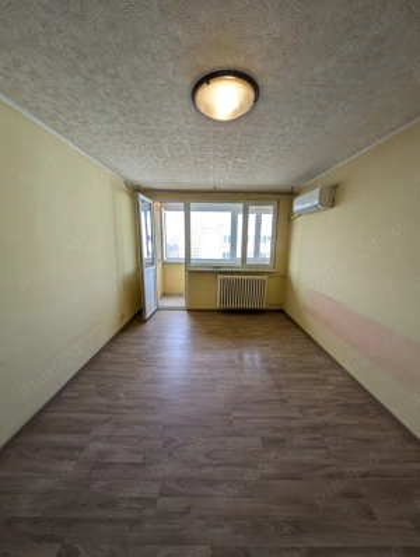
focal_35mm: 12
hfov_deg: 94.7
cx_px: 210
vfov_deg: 110.4
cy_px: 278
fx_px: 194
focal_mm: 2.23
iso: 41
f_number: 1.95
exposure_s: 1/159
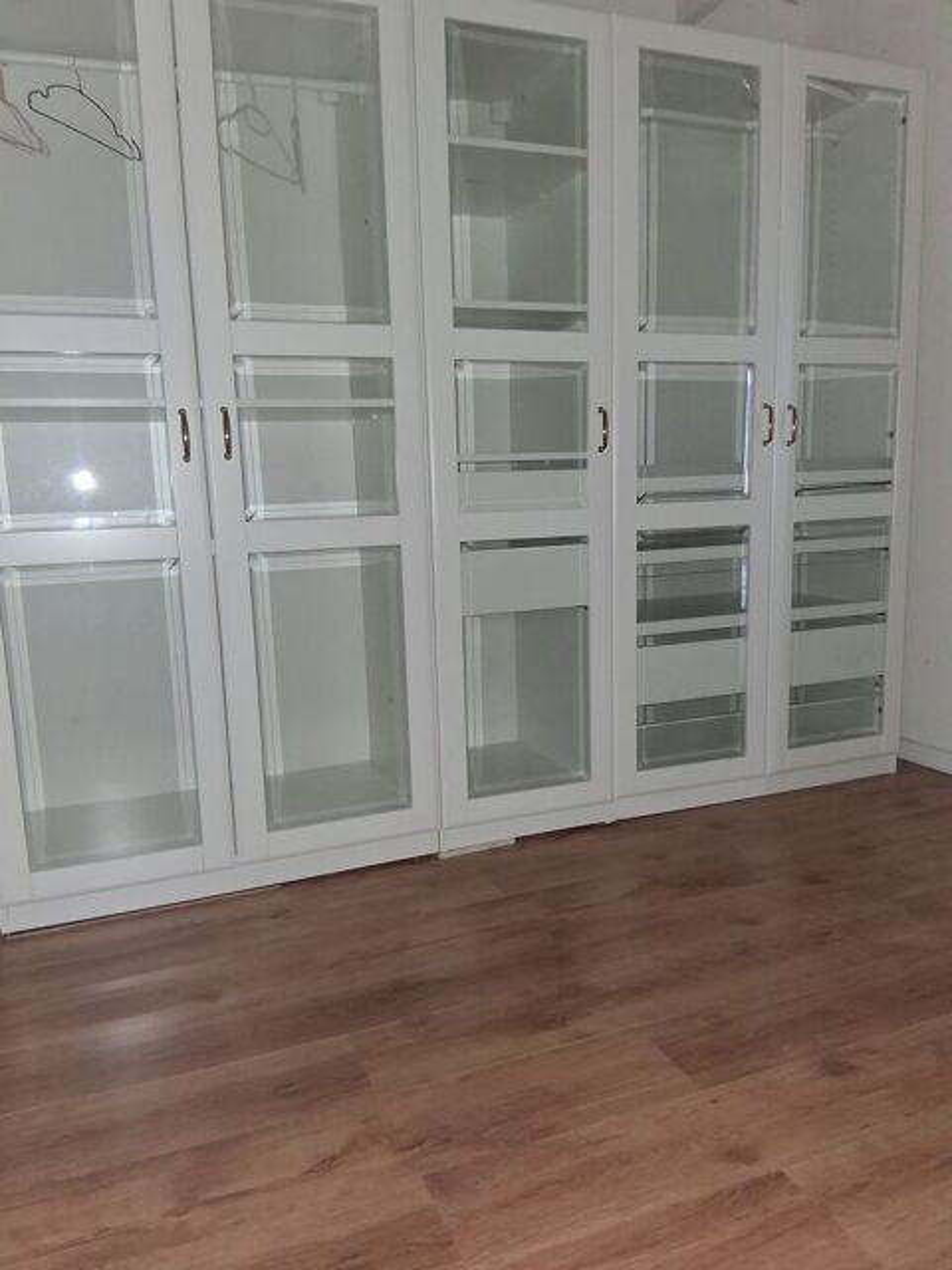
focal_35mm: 26
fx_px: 953
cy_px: 635
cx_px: 476
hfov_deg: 53.1
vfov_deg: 67.3
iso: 400
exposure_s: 1/33
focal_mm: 3.98
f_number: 1.8
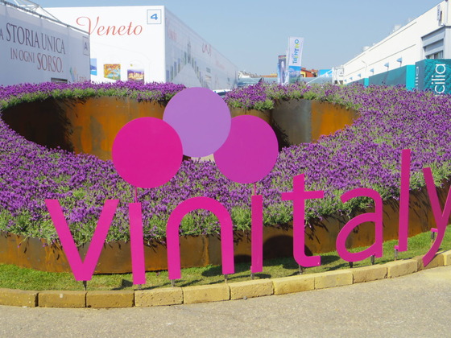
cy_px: 169
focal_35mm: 48
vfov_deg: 30.3
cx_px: 226
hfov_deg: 39.7
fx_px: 625
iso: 200
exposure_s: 1/2000
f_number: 3.5
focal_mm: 8.7
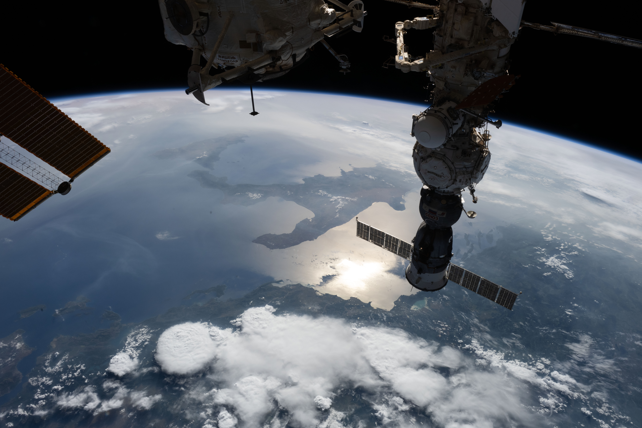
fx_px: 428
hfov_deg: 73.7
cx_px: 321
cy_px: 214
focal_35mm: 24
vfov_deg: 53.1
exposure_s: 1/500
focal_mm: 24
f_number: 16
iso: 500
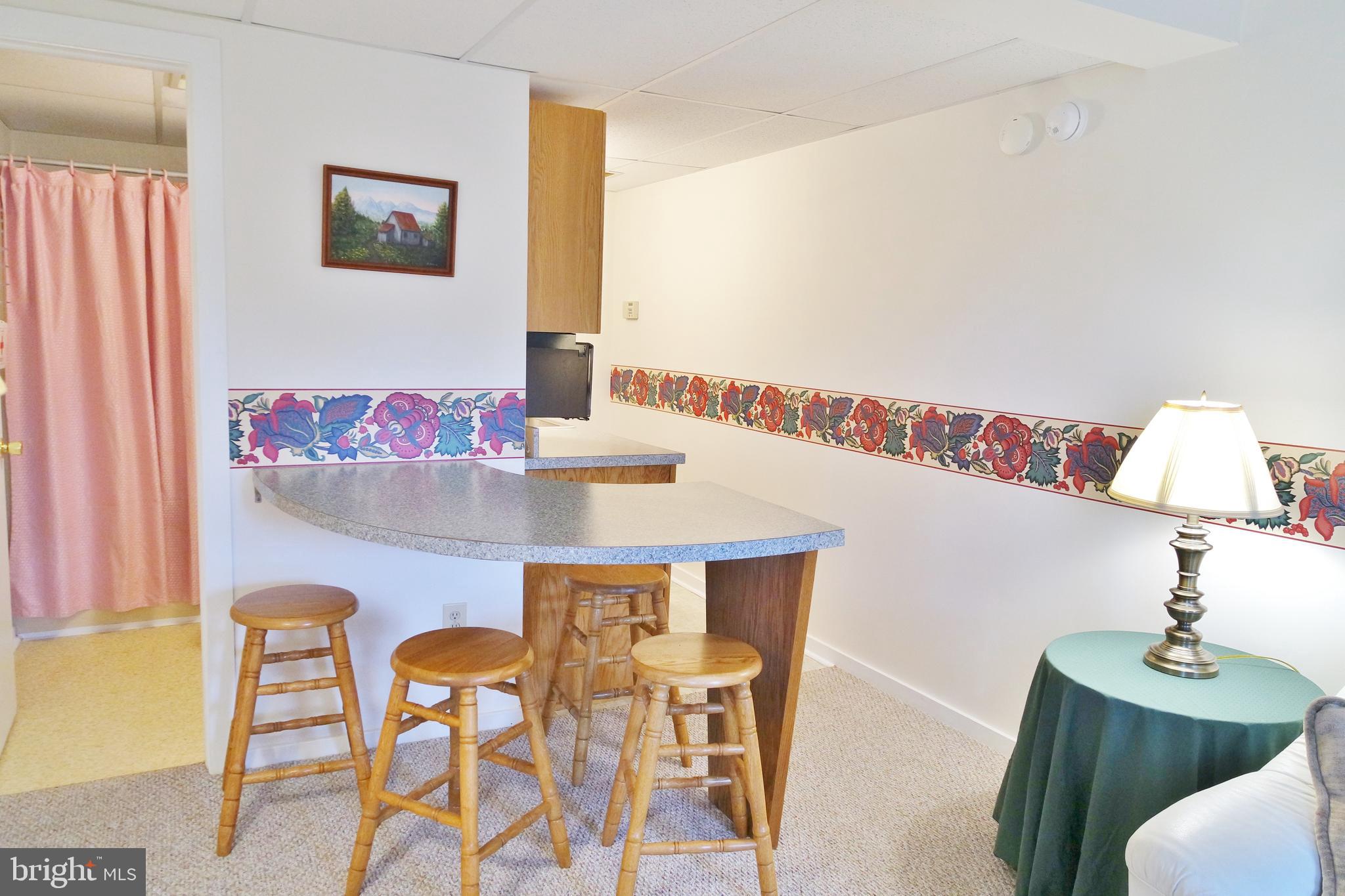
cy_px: 448
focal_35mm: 24
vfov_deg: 53.1
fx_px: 897
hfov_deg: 73.7
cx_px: 672
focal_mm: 9
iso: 800
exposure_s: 1/30
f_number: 3.5
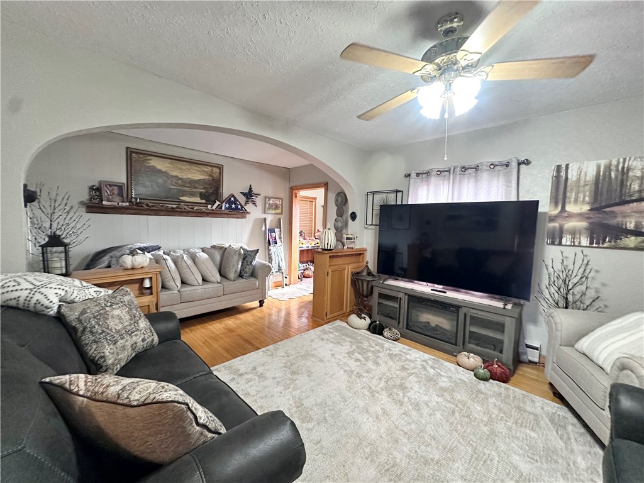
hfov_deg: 102.1
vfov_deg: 85.7
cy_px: 242
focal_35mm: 14
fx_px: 260
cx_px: 322
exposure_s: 1/60
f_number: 2.2
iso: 640
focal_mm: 2.22
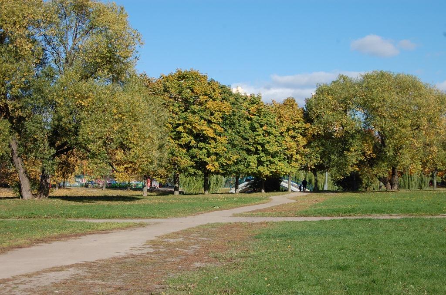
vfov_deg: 23.7
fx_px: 705
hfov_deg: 35.1
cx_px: 223
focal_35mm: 57
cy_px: 148
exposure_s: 1/320
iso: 200
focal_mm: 38
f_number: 9
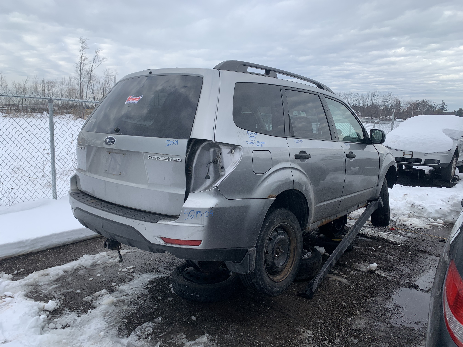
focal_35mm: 26
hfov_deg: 67.3
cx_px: 232
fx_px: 348
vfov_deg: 53.1
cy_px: 174
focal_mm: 4.25
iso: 25
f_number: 1.8
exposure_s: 1/1205
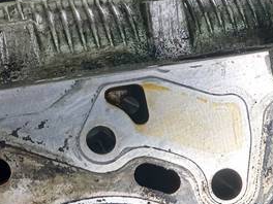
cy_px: 235
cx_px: 329
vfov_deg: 14.8
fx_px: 765
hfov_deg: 19.1
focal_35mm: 97
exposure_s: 1/50
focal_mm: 4.6
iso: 25
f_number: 1.8
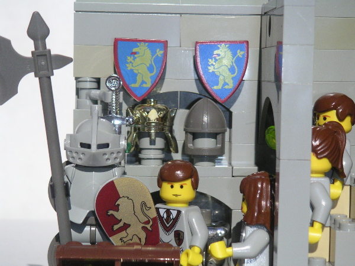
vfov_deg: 13.3
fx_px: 1138
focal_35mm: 111
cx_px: 178
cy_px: 133
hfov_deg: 17.7
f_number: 8
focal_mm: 17.1
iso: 160
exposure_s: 1/750
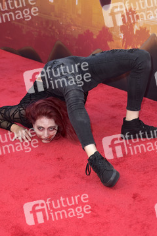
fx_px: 497
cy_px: 111
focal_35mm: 76
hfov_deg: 18.0
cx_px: 77
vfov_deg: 26.6
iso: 500
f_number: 5.6
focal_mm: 68
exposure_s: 1/250
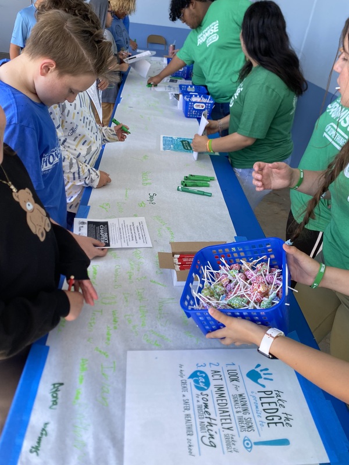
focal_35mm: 26
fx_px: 350
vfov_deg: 67.3
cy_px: 232
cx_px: 174
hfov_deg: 53.1
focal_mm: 4.25
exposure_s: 1/234
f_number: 1.8
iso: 32
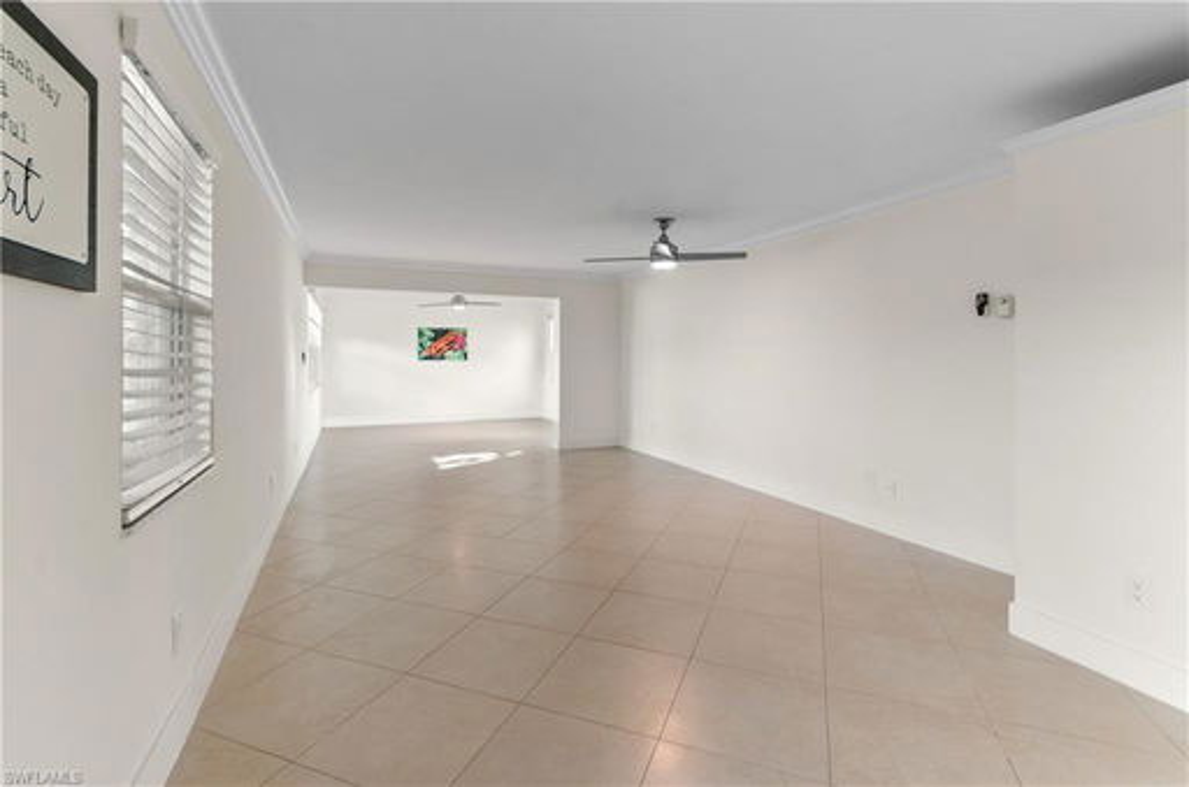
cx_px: 594
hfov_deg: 100.5
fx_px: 494
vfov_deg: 77.1
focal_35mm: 15
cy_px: 394
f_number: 8
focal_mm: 10
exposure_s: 1/4
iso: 200
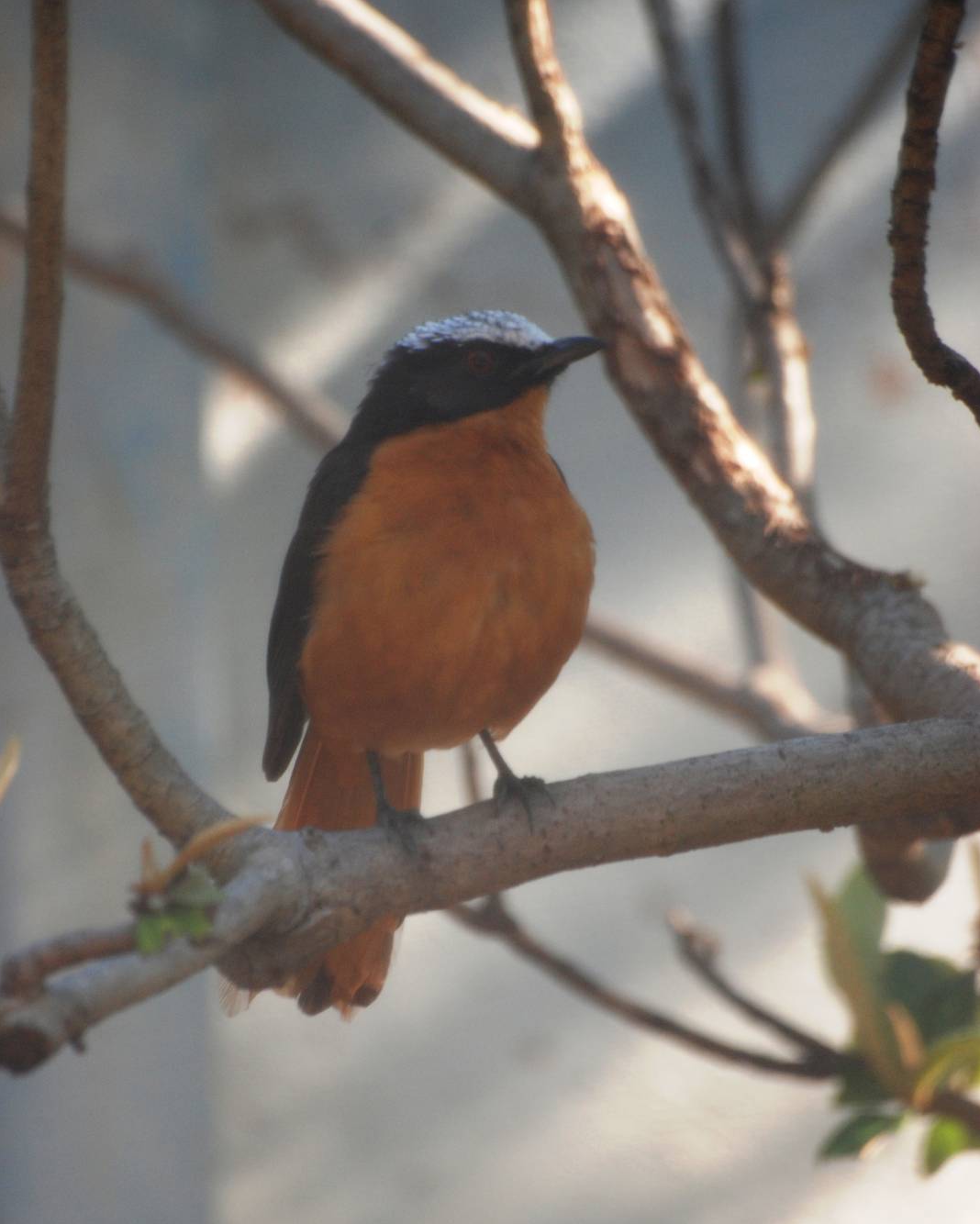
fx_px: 18373
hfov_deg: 3.1
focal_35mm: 507
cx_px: 490
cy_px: 674
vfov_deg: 3.8
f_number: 5.6
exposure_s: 1/100
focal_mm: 300
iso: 400
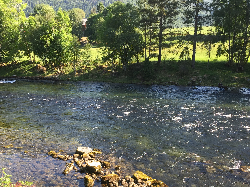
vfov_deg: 34.8
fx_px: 296
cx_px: 121
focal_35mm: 41
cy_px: 127
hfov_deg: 45.8
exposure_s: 1/366
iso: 32
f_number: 2.2
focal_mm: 4.15
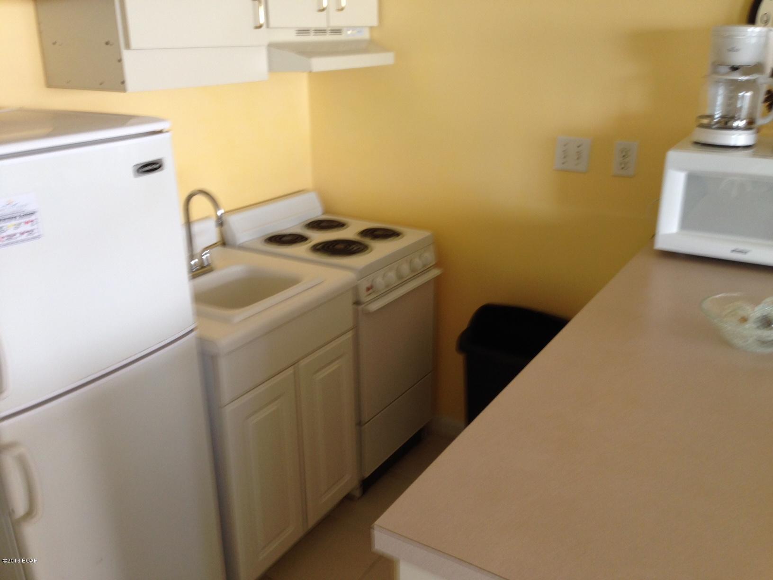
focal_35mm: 33
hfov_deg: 55.4
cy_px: 290
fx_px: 737
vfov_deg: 42.9
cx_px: 386
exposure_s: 1/20
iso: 64
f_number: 2.4
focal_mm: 4.12
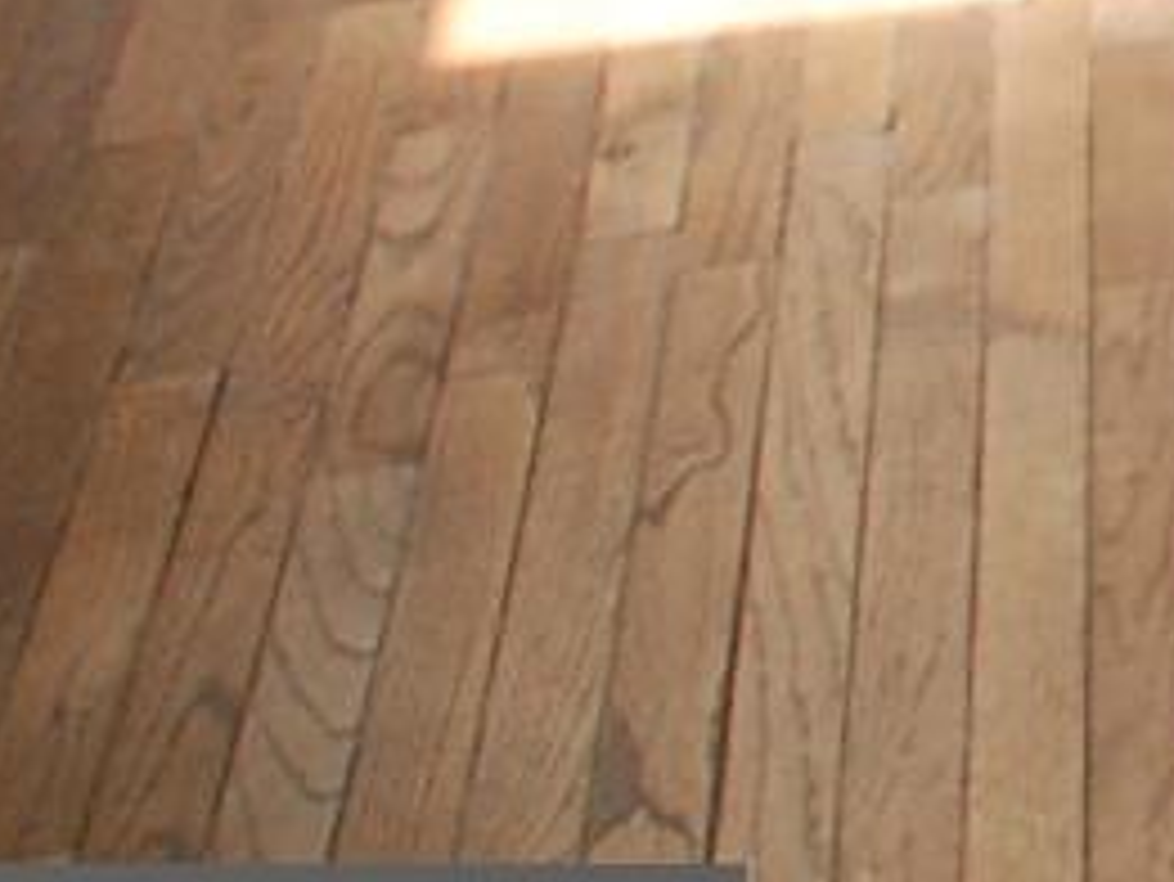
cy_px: -1742
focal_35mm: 193
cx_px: 4156
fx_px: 6549
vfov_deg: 6.9
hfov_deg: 7.9
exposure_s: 1/100
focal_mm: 18
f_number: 5
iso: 400
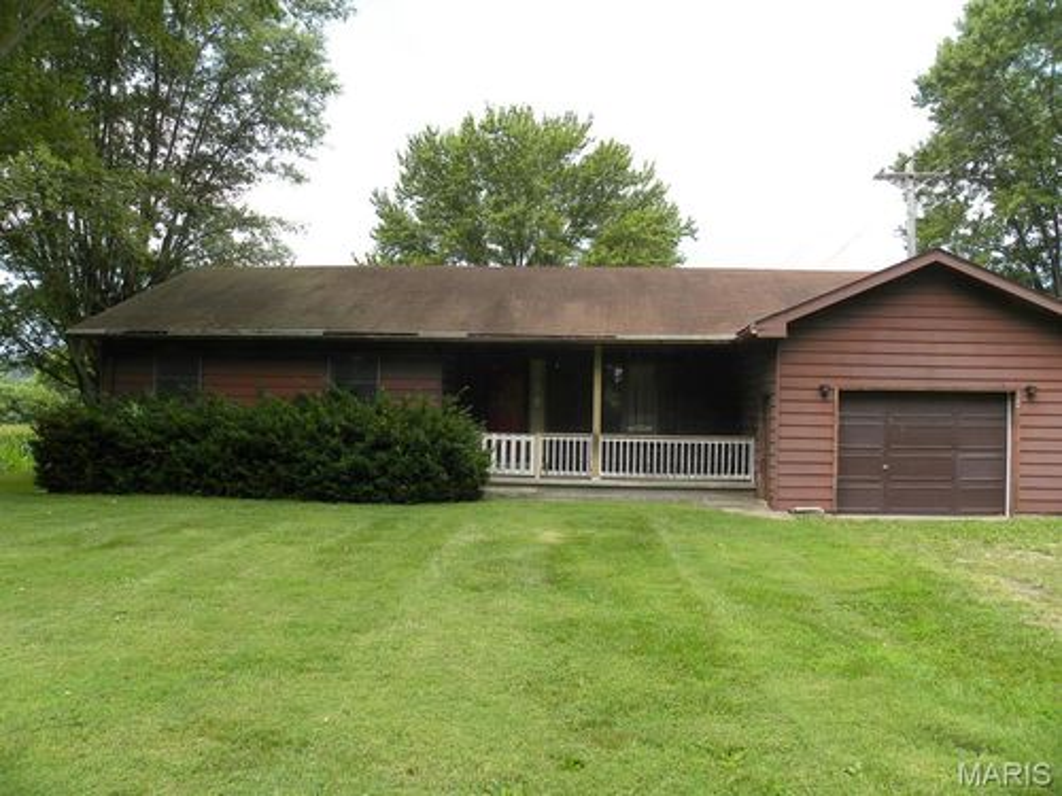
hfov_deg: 67.3
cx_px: 531
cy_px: 398
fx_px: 798
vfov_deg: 53.1
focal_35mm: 26
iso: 64
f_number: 4.5
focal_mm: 4.6
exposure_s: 1/138
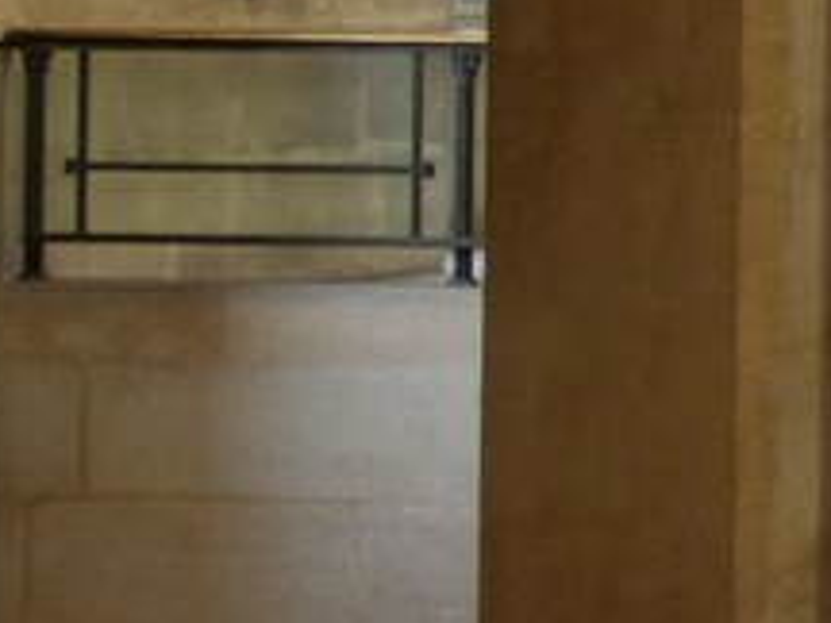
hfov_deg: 7.1
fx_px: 5641
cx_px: 2897
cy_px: -96
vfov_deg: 6.3
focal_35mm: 235
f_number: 2.8
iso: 200
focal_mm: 22
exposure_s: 1/30
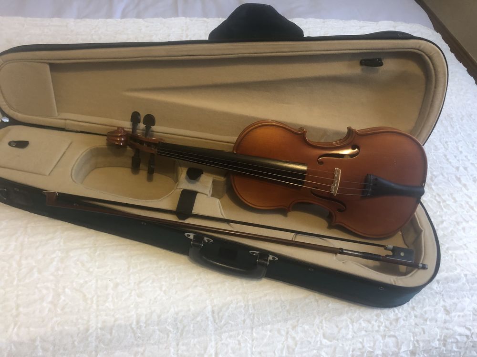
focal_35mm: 28
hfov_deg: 63.4
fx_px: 386
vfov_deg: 49.7
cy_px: 178
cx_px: 238
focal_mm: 3.99
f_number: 1.8
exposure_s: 1/17
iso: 64
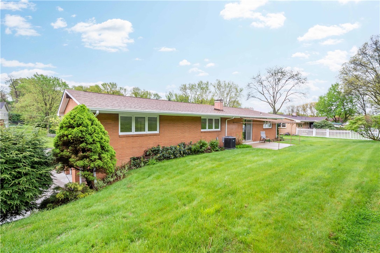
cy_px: 126
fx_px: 158
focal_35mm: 15
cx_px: 190
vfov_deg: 77.3
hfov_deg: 100.4
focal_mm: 10
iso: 100
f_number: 6.3
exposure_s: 1/320
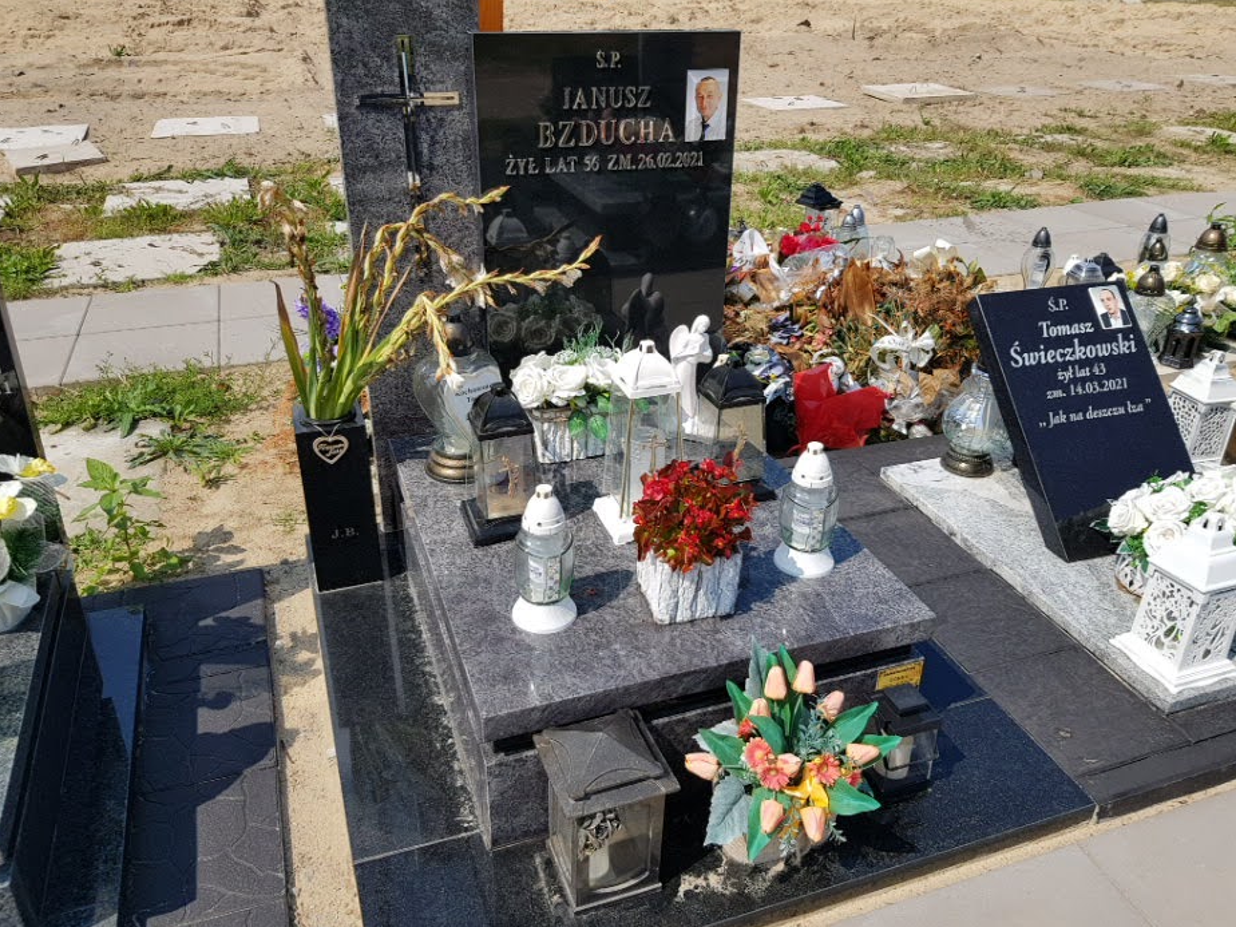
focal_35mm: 27
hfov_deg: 65.3
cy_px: 471
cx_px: 638
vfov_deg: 51.4
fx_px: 964
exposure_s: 1/2936
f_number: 1.7
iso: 40
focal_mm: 4.2
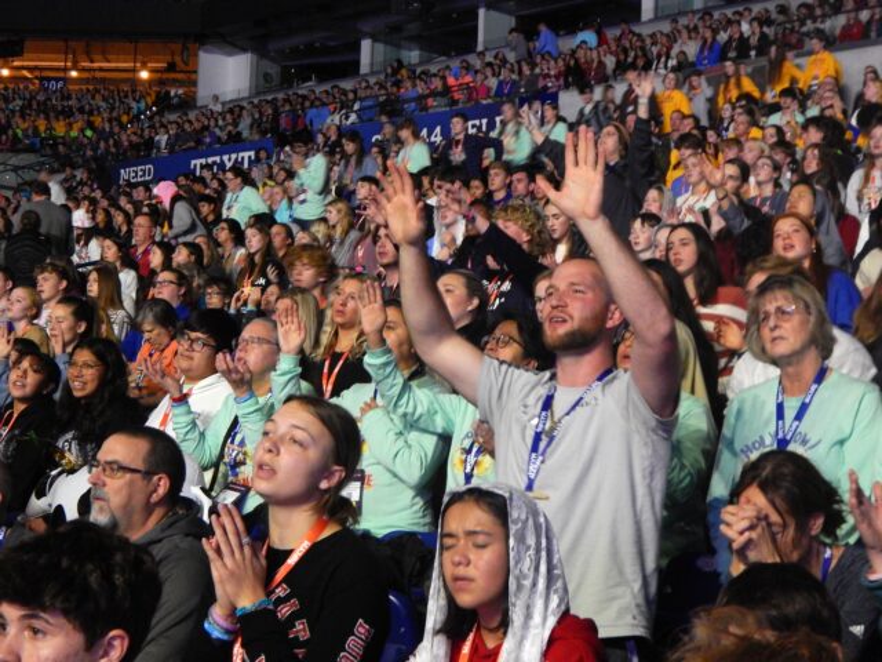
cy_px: 331
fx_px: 1758
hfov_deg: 28.2
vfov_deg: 21.3
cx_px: 441
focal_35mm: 69
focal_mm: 12.3
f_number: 4.1
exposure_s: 1/10
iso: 800
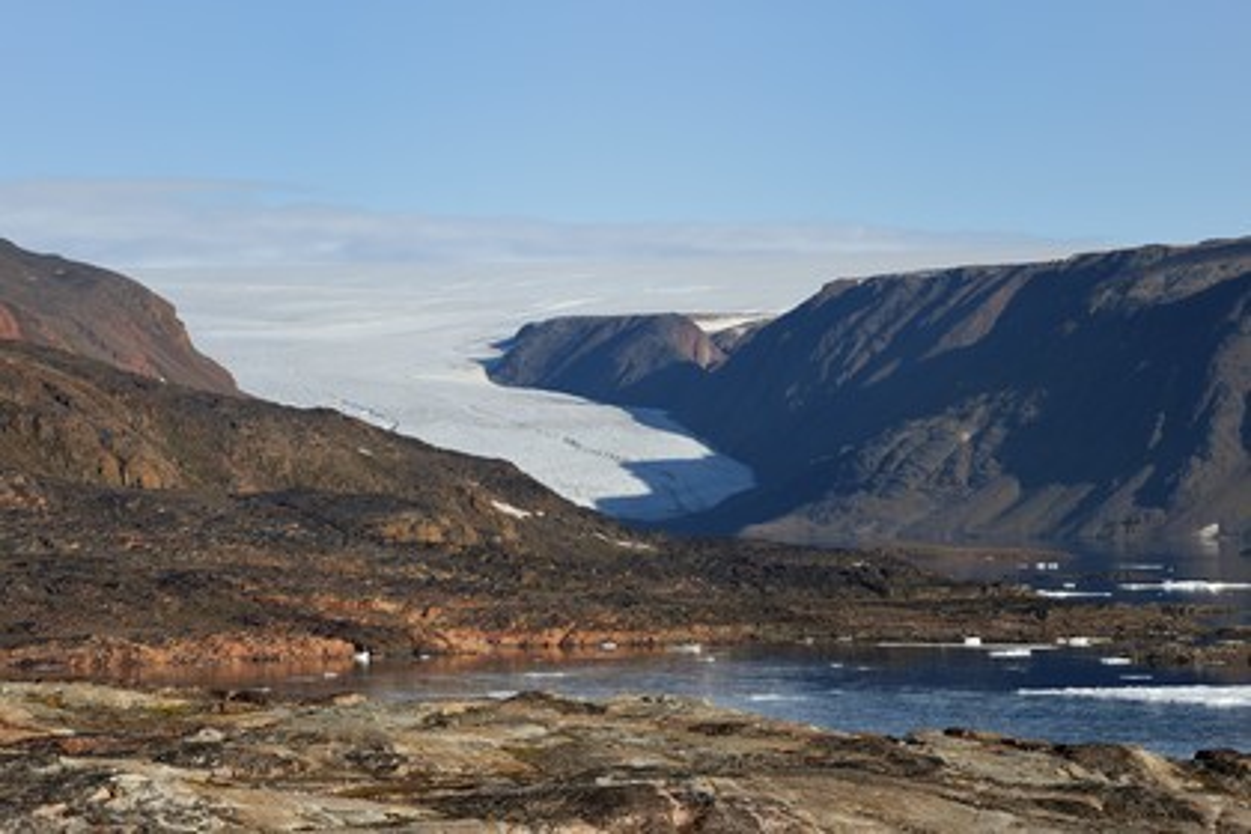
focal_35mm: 200
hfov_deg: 10.3
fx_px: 6949
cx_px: 626
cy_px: 417
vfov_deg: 6.9
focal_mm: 200
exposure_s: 1/320
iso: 200
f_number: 14
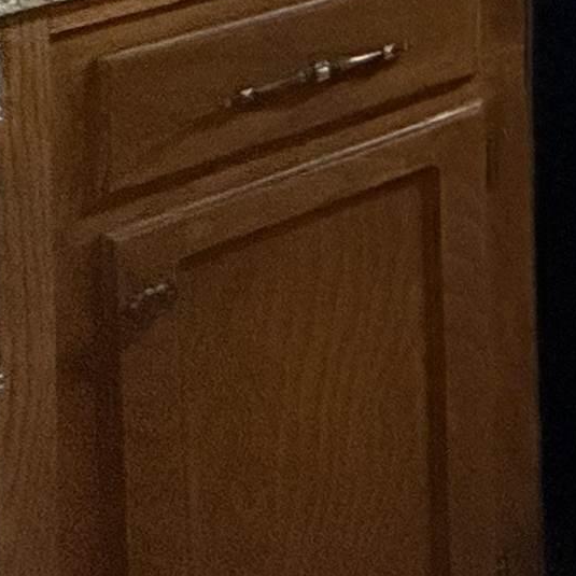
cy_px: -543
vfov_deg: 17.8
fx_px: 1337
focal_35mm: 71
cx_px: 1520
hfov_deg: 13.4
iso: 400
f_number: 2.2
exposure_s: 1/120
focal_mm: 2.22
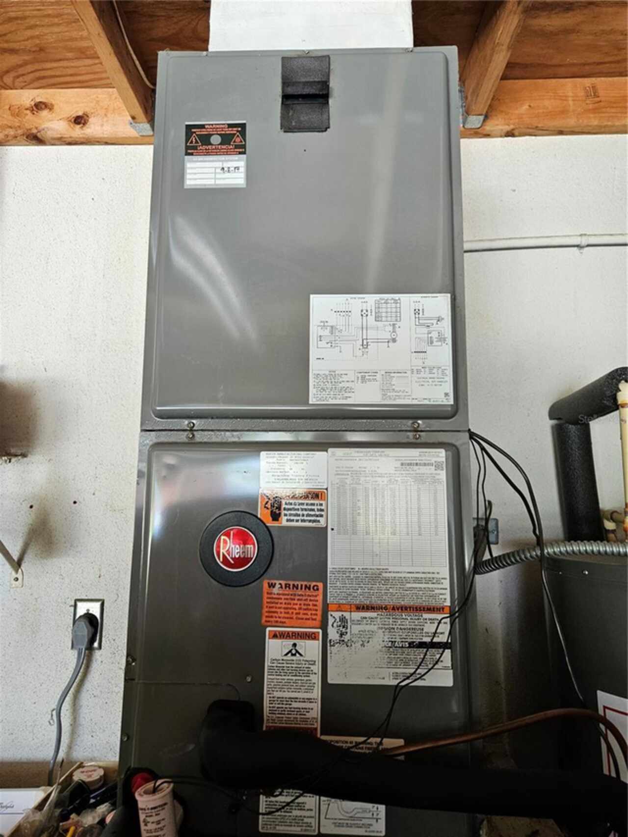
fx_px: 556
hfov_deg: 58.9
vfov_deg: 73.9
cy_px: 418
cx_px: 314
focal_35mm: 23
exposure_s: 1/120
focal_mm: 5.4
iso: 160
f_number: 1.8
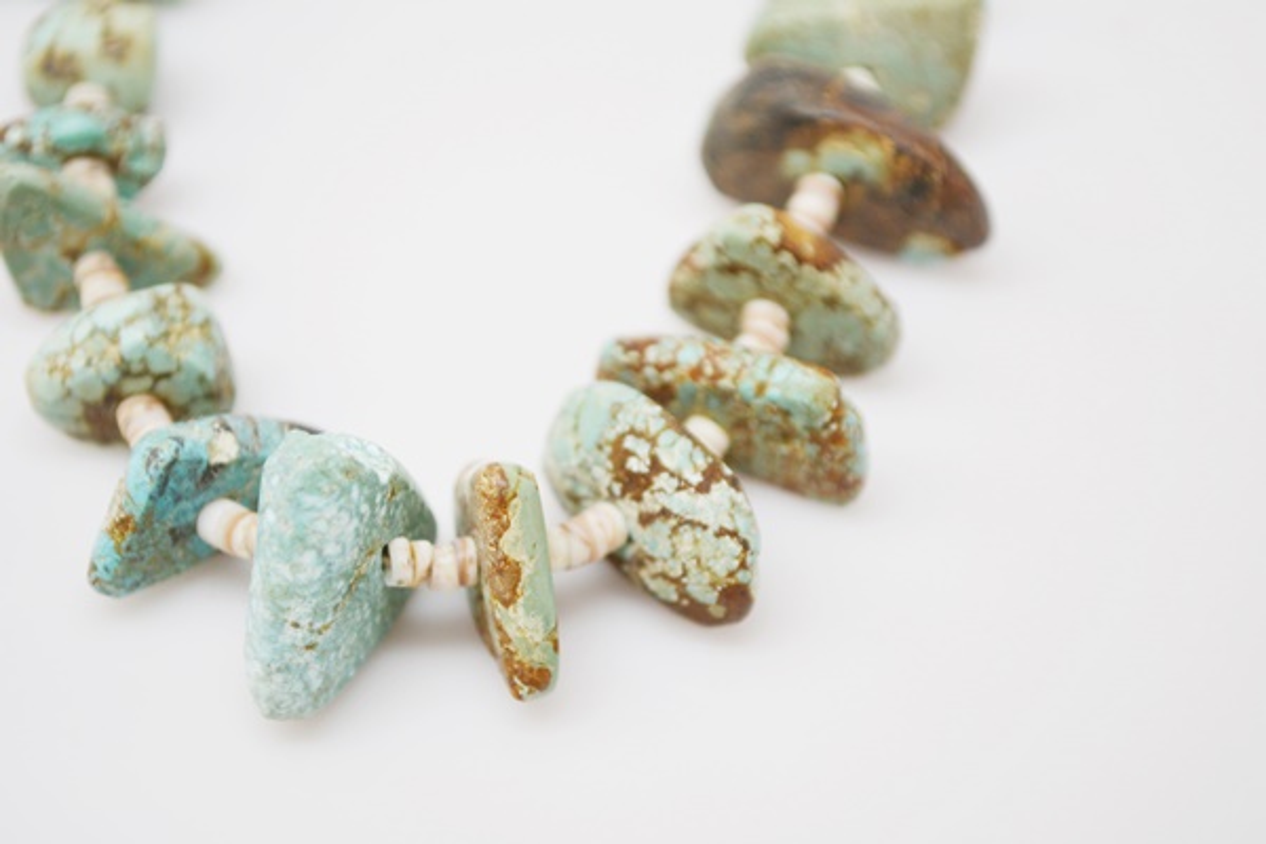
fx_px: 2901
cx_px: 633
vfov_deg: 16.6
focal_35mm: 82
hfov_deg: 24.6
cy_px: 422
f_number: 5.6
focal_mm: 55
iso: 450
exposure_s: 1/60
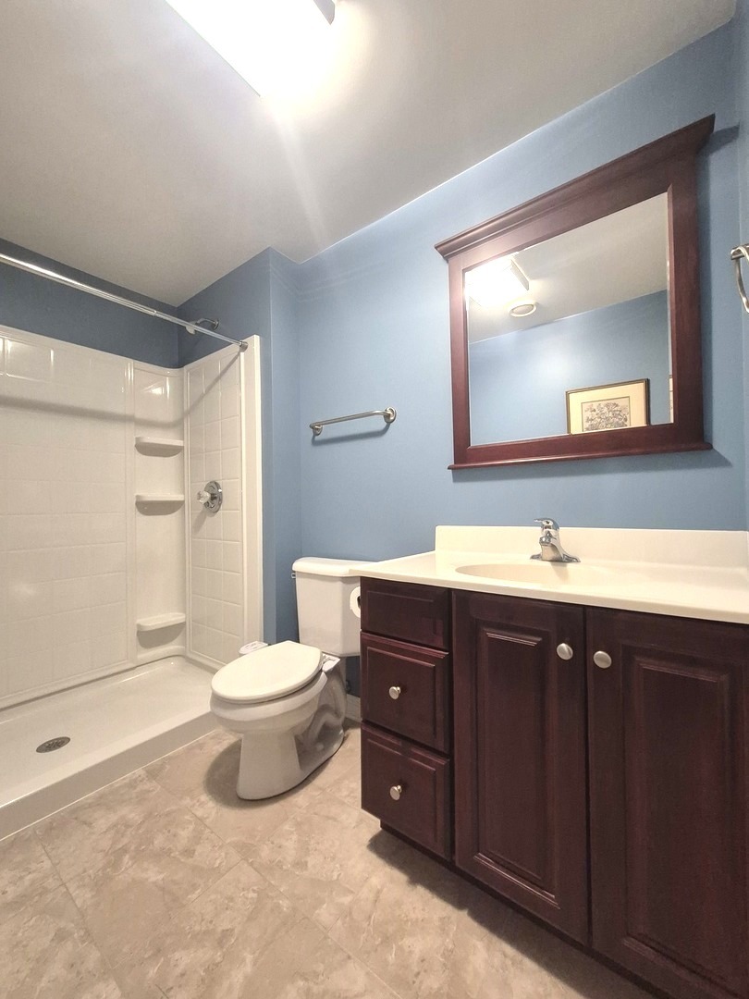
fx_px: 375
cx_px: 374
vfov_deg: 106.2
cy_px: 500
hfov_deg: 89.9
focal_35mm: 13
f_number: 2.2
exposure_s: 1/60
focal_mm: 1.74
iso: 500
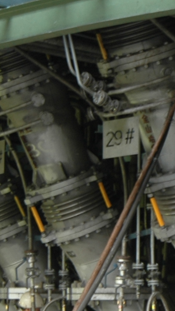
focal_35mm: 136
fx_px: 1122
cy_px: 205
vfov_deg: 15.7
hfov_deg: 8.6
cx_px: 296
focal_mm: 21
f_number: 5.6
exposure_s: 1/6
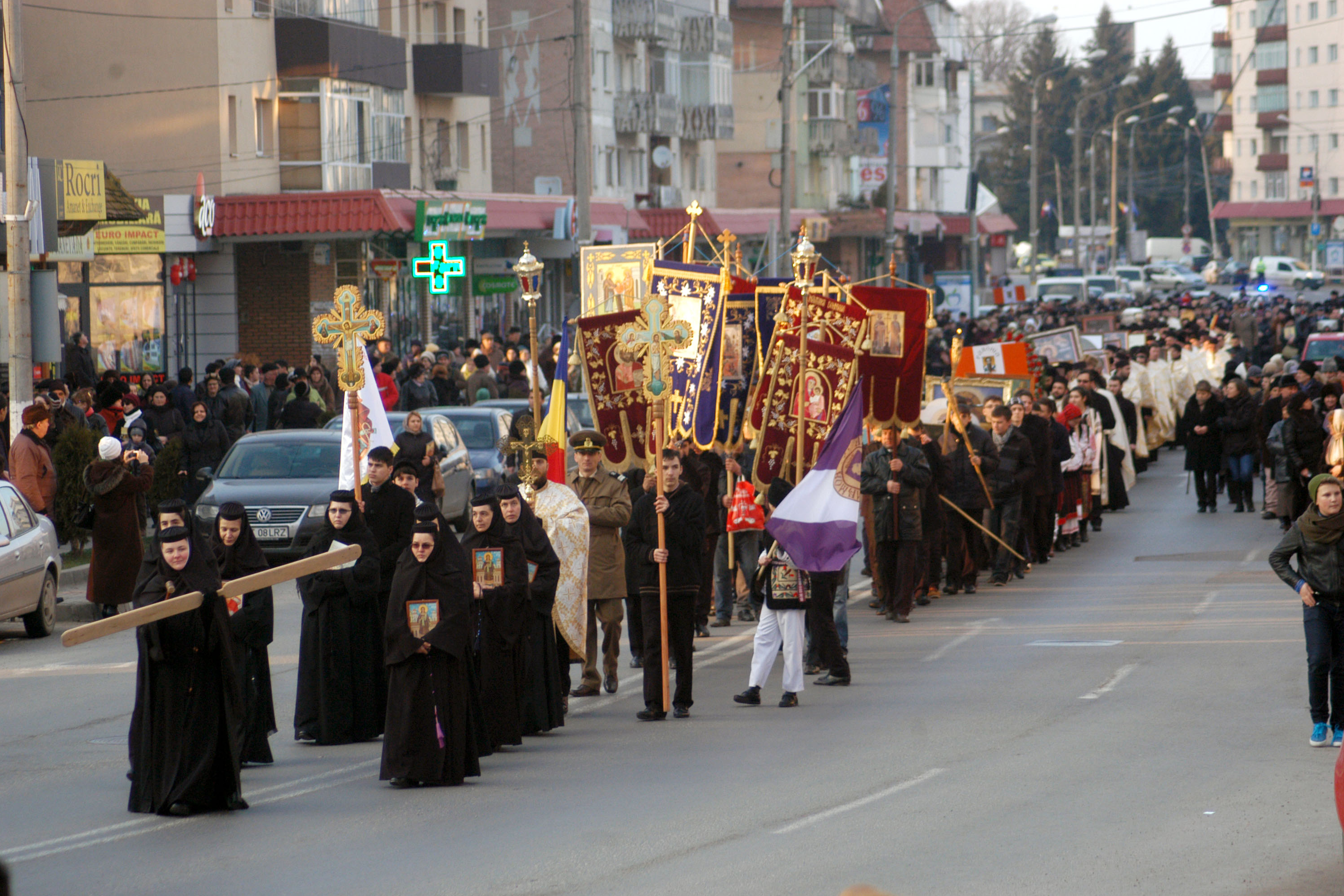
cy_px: 447
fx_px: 5917
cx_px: 669
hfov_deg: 13.0
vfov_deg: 8.7
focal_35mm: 159
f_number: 4.2
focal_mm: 105
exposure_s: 1/320
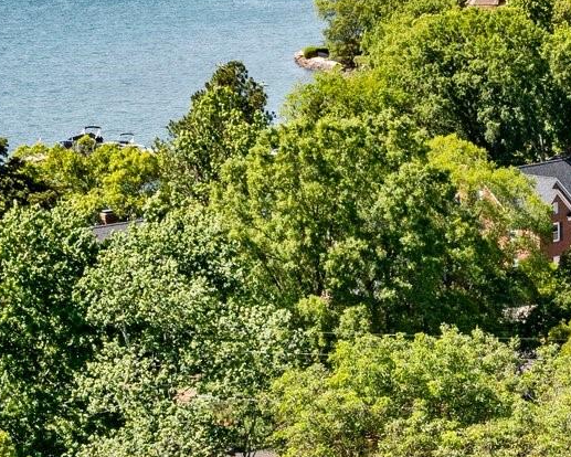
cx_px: 673
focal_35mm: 104
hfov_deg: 17.6
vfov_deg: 14.4
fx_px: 1758
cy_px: 530
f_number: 5.6
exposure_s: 1/320
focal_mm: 10.26
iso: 100
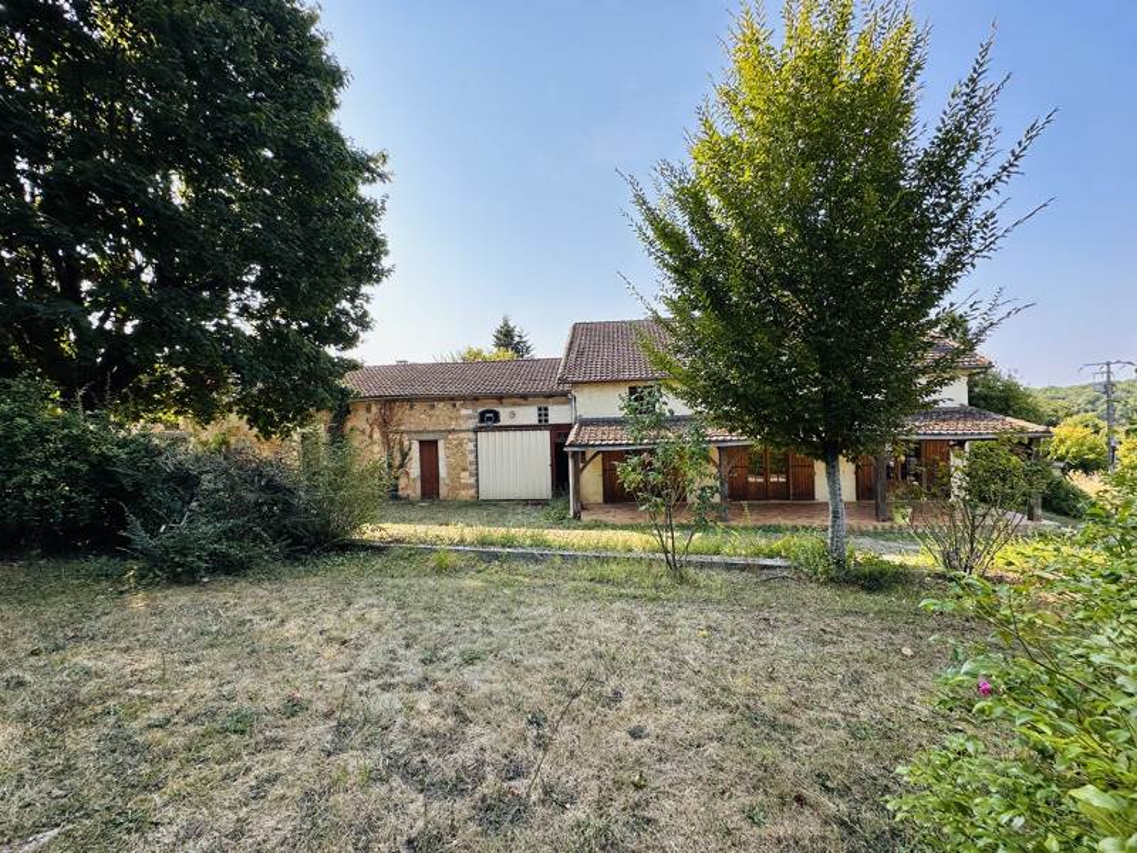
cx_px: 568
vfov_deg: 85.7
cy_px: 426
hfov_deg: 102.1
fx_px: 460
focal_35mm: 14
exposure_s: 1/774
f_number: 2.2
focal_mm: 2.22
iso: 40
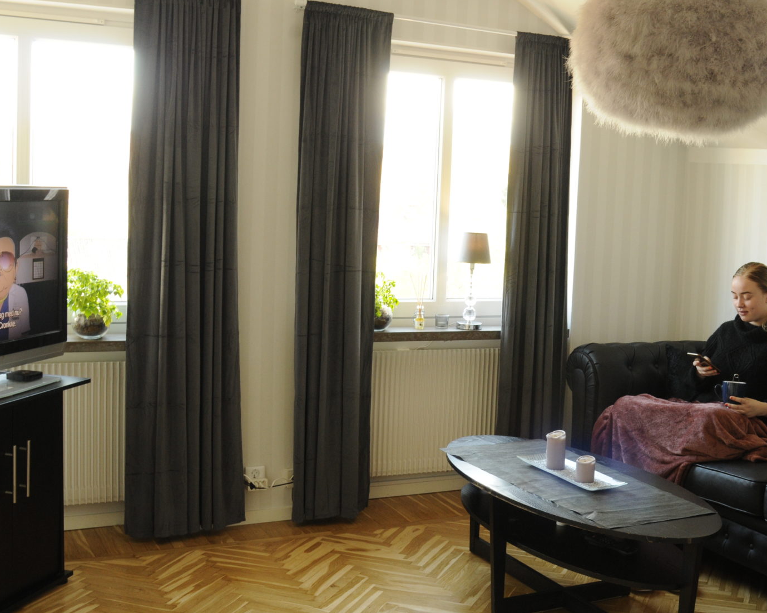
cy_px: 293
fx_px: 1067
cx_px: 526
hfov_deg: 39.0
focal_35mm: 47
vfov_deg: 32.1
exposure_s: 1/8
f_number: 9
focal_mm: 24
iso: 640
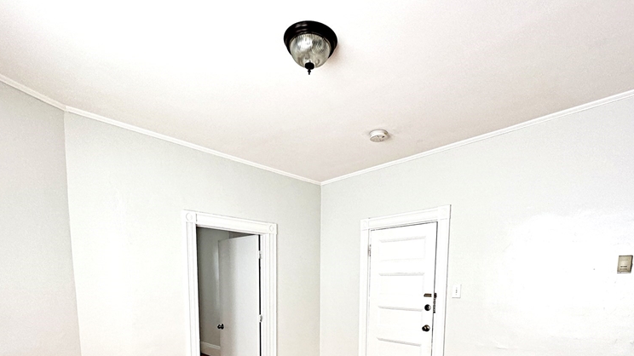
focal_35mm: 21
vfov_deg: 47.7
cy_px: 324
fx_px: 353
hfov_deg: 83.9
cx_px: 323
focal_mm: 2.22
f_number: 2.2
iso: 50
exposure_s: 1/99
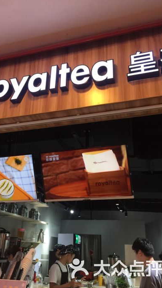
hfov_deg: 36.5
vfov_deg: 61.0
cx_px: 64
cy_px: 144
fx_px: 244
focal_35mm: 32
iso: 50
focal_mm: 4.15
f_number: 2.2
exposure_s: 1/33
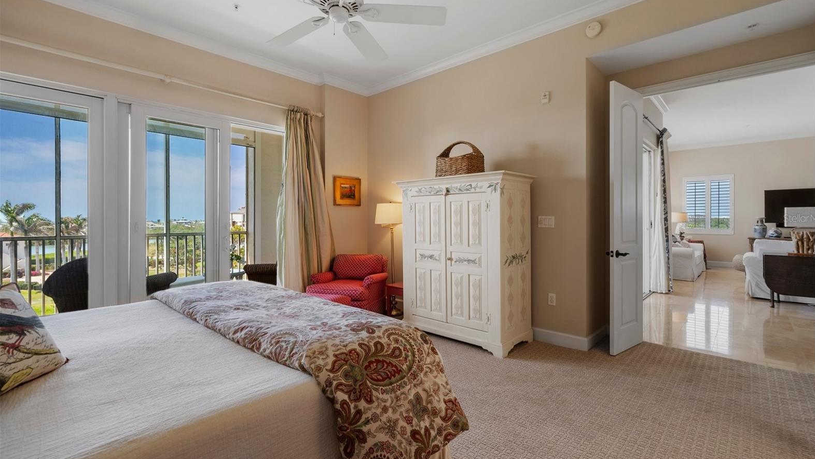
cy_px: 218
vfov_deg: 67.1
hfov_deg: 99.4
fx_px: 346
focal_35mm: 16
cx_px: 415
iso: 250
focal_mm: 15
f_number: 9
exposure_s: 1/3
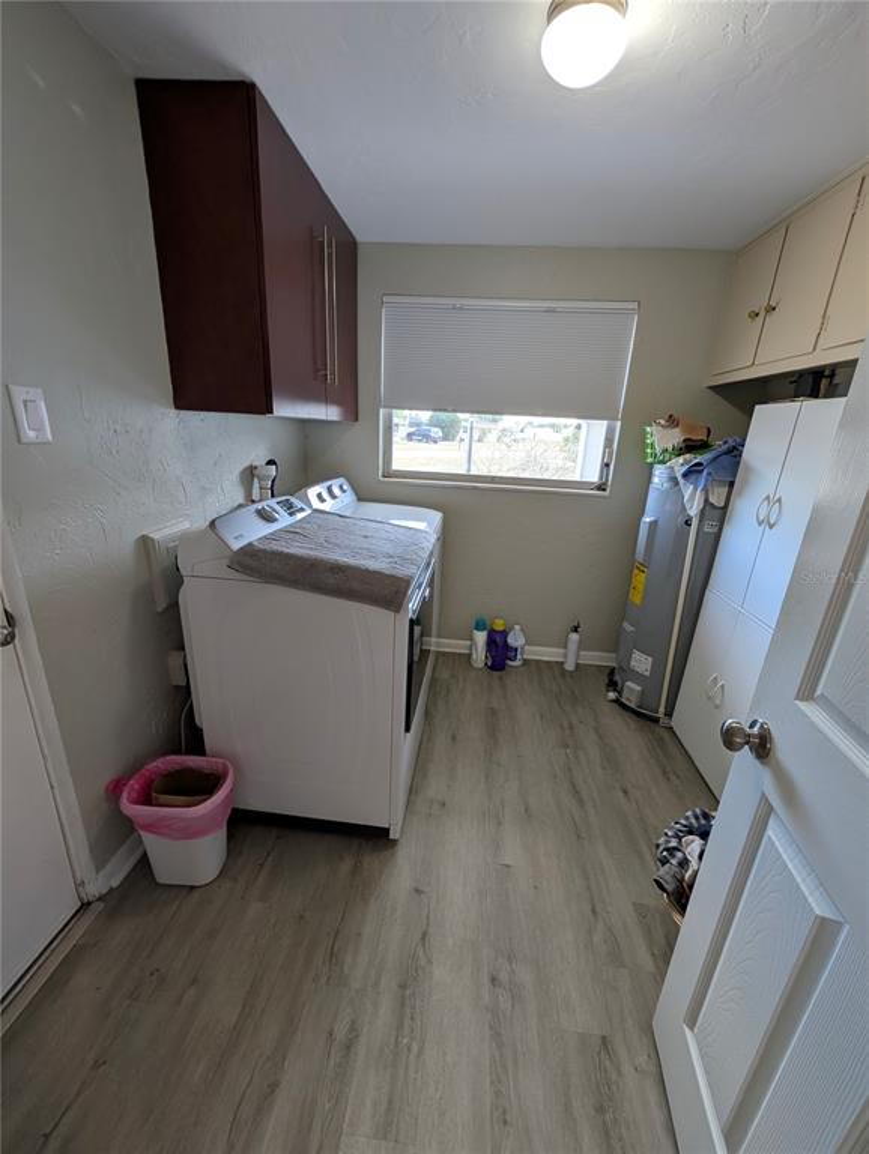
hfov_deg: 94.6
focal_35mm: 12
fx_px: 401
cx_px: 434
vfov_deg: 110.5
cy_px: 577
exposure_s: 1/120
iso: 103
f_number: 1.7
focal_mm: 2.02
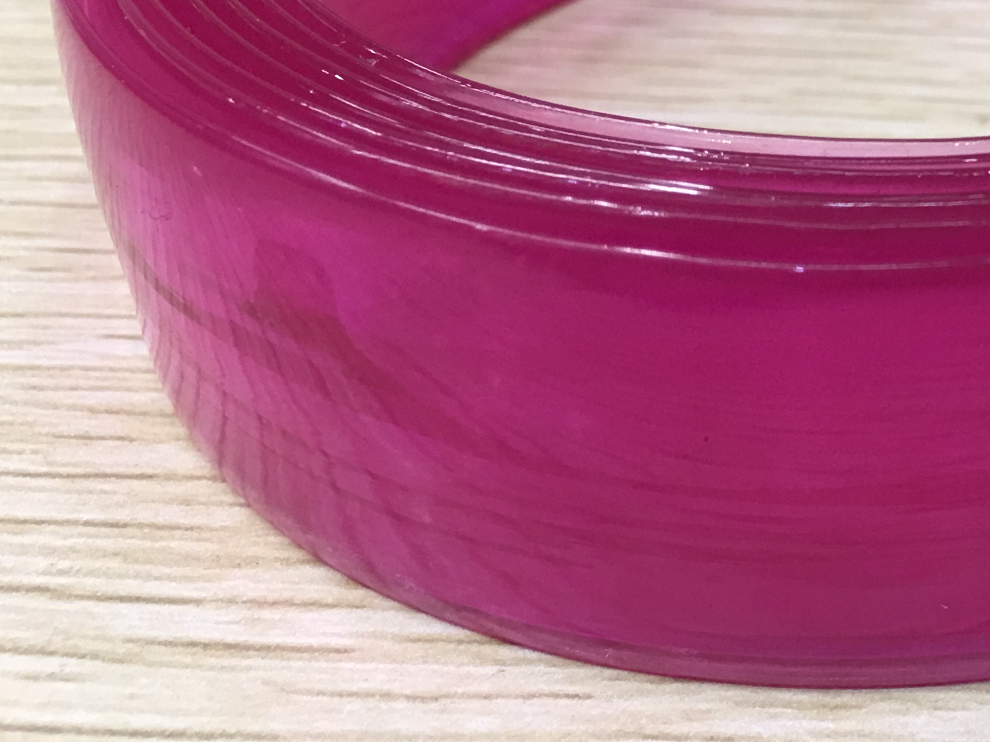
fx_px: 1973
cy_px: 229
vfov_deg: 21.2
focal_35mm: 69
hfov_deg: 25.6
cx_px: 1148
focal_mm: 4.15
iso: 50
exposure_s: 1/17
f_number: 2.2
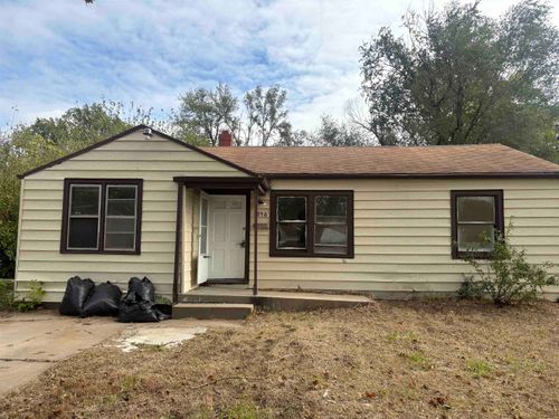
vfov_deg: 53.1
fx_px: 420
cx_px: 280
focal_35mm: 26
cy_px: 210
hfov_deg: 67.3
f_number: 1.6
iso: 50
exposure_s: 1/2208
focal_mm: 5.96
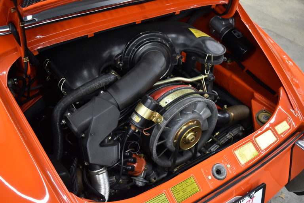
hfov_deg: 53.1
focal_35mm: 36
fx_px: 304
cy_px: 102
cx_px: 152
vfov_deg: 36.9
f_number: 4
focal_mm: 24
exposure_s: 1/40
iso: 720
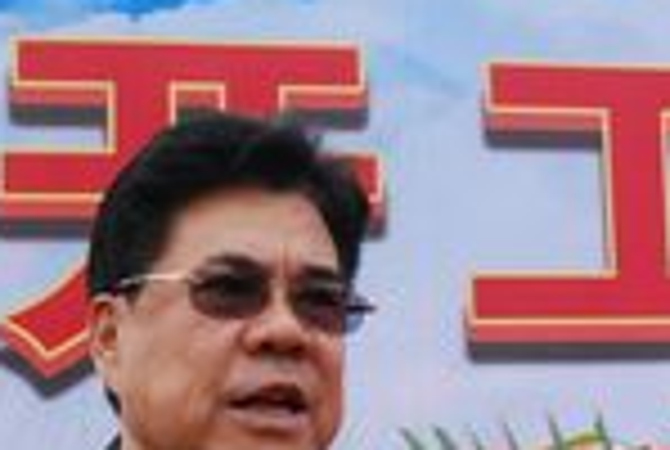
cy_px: 277
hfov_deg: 18.1
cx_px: 594
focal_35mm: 111
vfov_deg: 12.4
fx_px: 2070
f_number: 11
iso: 1250
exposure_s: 1/350
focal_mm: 22
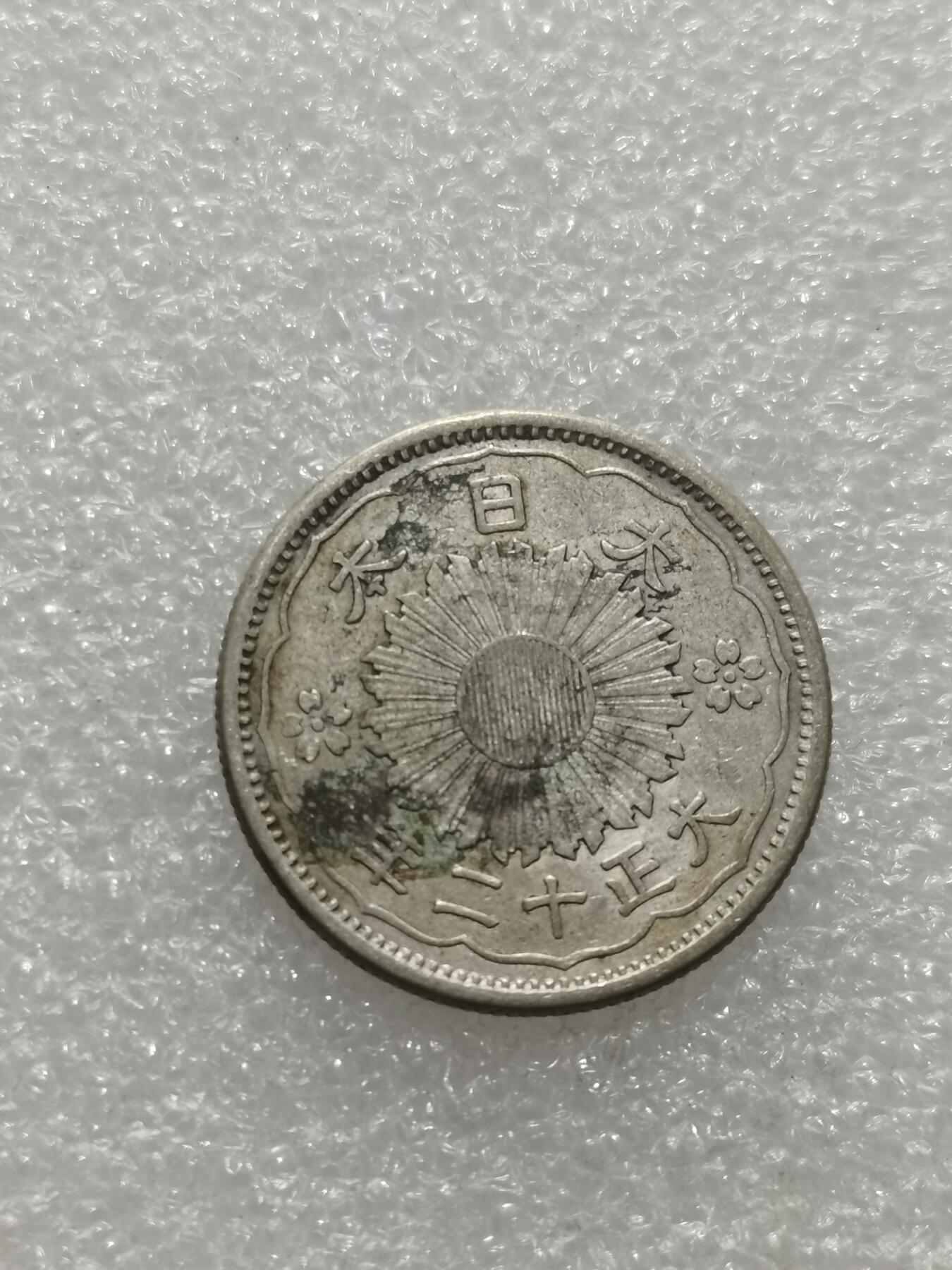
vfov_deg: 27.0
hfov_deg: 20.4
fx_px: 2640
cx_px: 476
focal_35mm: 72
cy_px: 635
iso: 64
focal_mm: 5.58
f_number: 1.8
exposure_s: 1/100
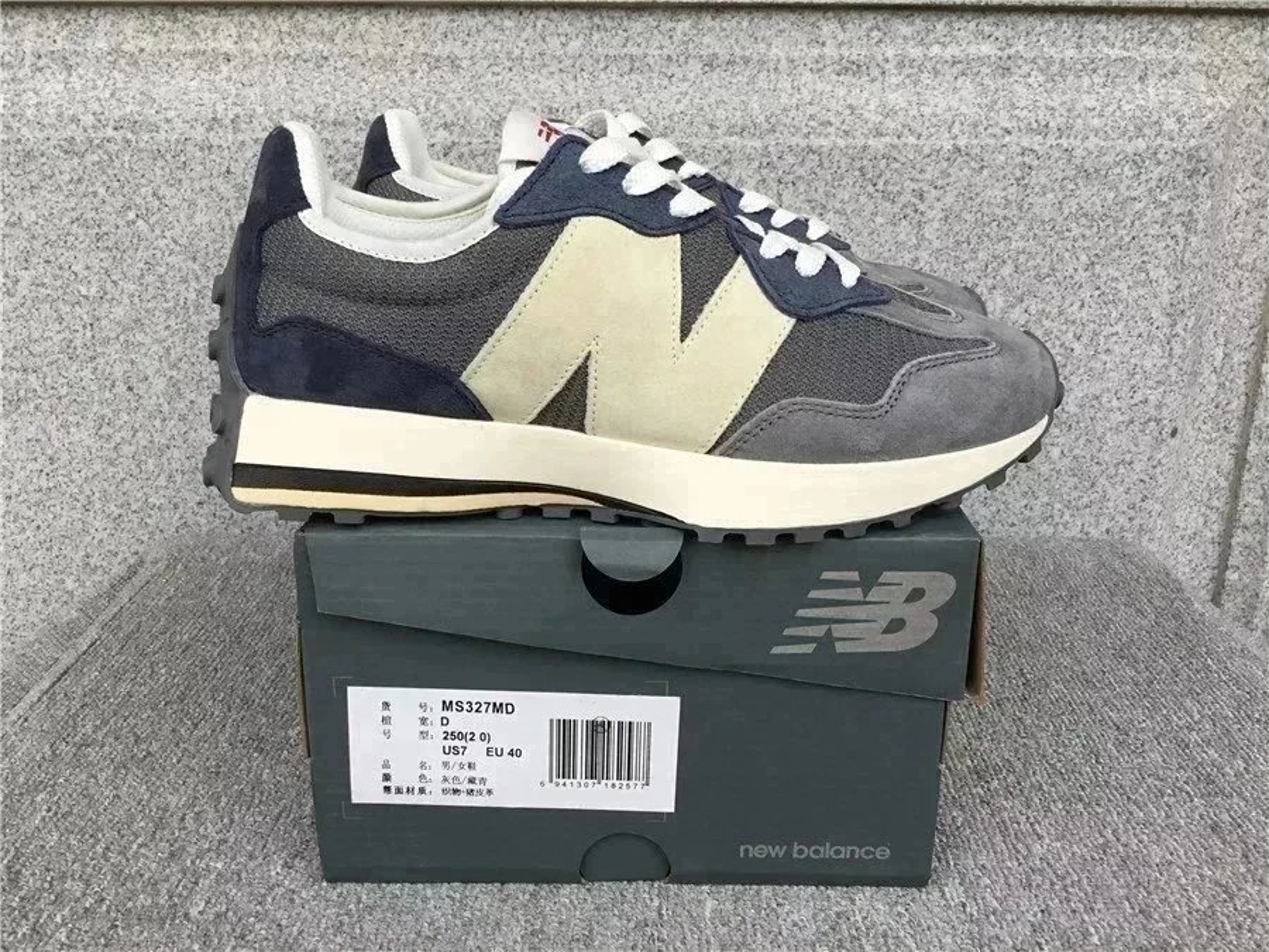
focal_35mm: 31
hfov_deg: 58.4
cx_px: 634
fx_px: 1136
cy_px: 476
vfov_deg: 45.4
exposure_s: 1/120
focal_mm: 3.3
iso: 32
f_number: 2.4
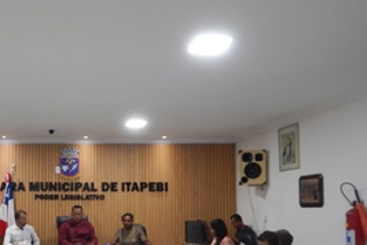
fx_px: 408
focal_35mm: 40
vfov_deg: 32.6
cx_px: 61
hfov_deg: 45.4
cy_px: 190
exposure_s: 1/30
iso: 320
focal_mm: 4
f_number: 3
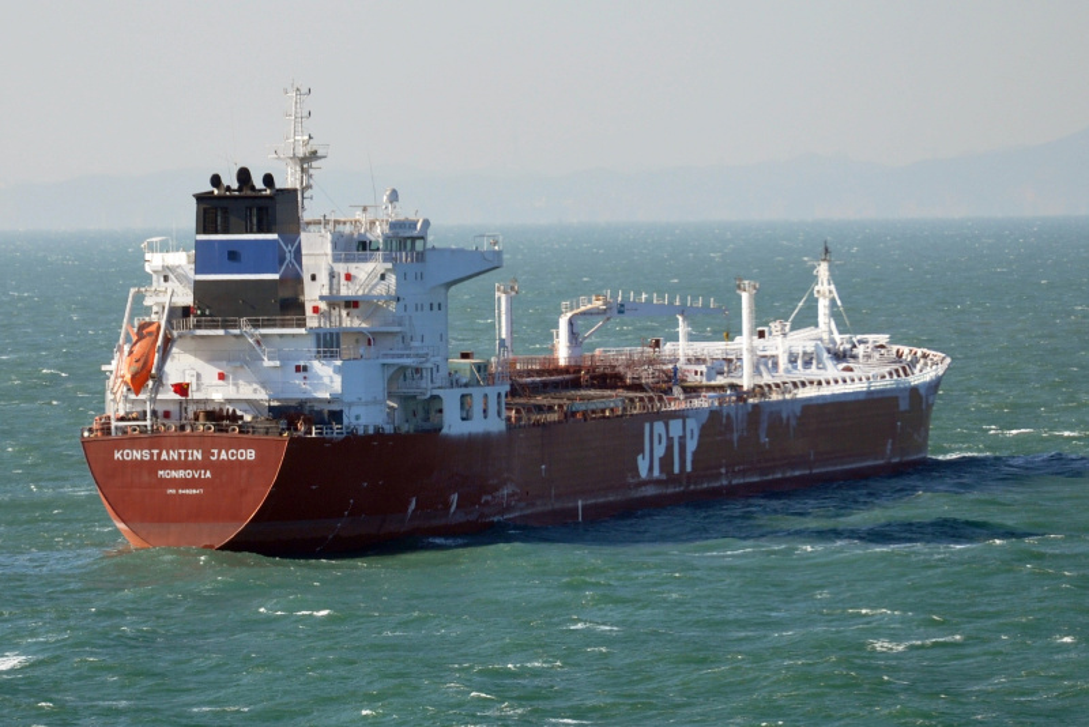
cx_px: 544
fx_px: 4766
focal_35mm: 158
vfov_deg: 8.7
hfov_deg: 13.0
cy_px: 364
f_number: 8
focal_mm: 105
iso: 200
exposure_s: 1/250
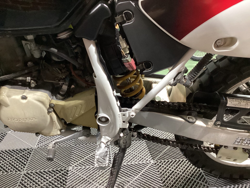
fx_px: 224
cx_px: 125
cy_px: 94
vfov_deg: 45.4
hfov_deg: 58.4
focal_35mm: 31
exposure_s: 1/30
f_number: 2.4
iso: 500
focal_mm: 3.3
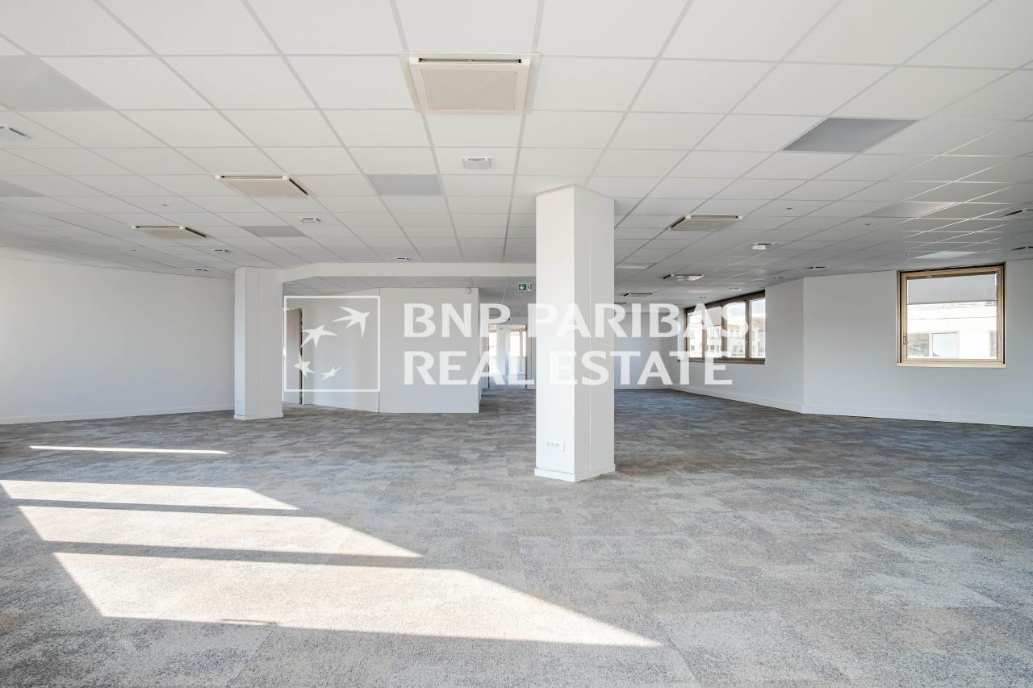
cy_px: 344
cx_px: 516
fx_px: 516
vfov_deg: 67.4
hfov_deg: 90.0
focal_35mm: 18
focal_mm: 12
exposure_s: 1/40
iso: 200
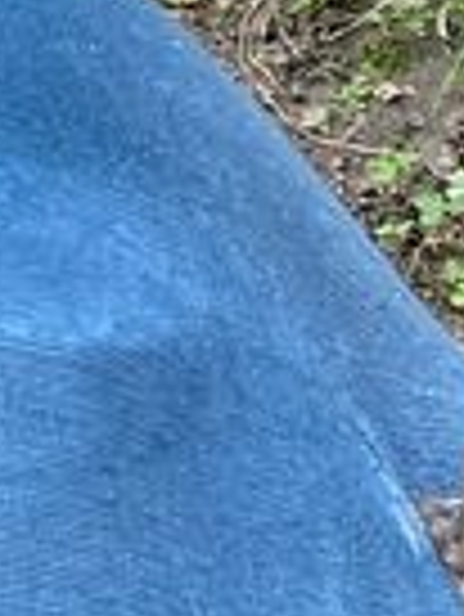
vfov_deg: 9.5
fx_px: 3390
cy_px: -760
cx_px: -689
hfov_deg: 7.3
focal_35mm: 190
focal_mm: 4.25
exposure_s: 1/121
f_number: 1.8
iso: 100
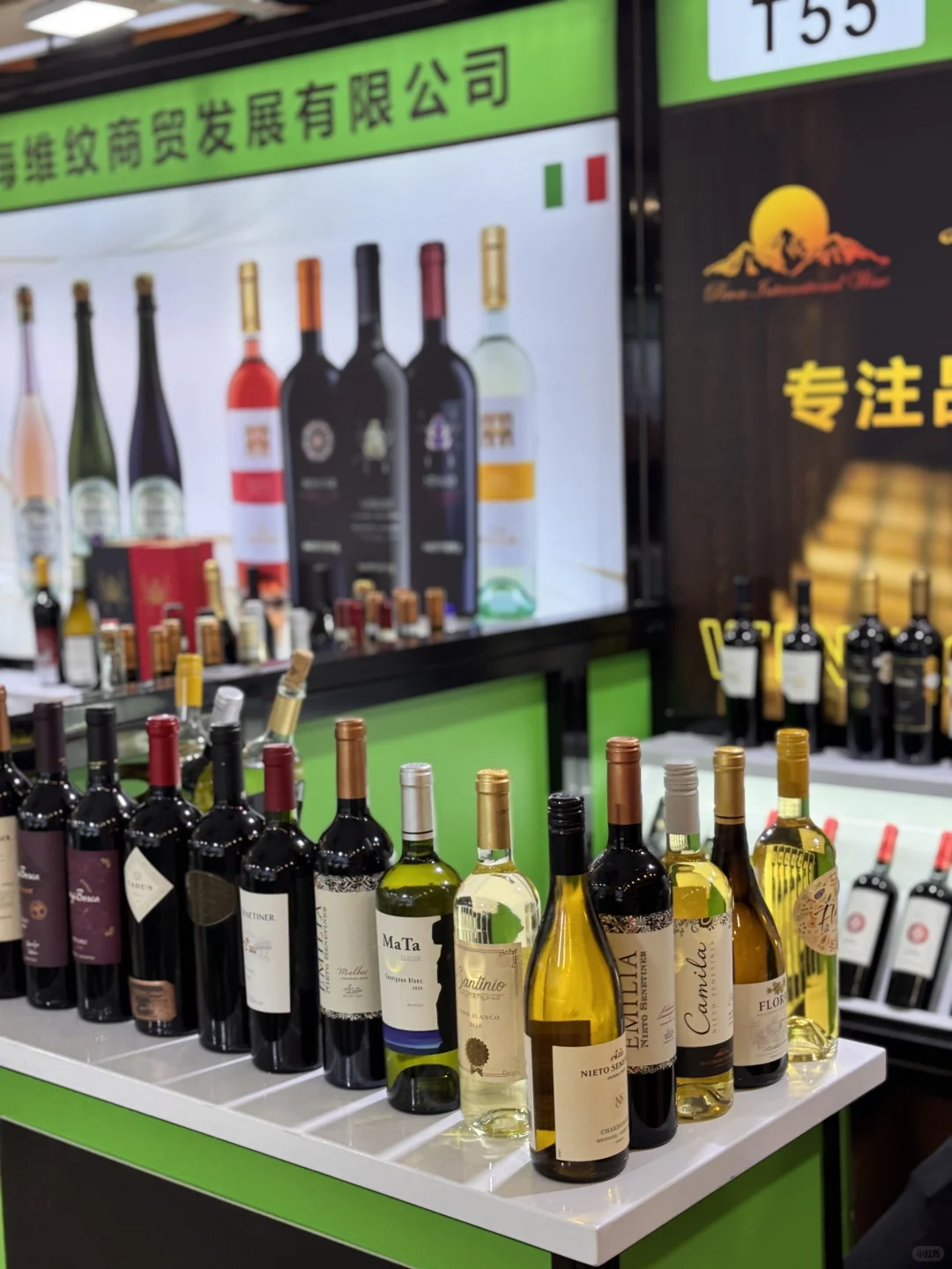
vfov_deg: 39.7
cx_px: 476
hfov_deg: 30.3
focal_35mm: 48
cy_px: 634
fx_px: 1760
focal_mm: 6.76
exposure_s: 1/50
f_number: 1.78
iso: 64
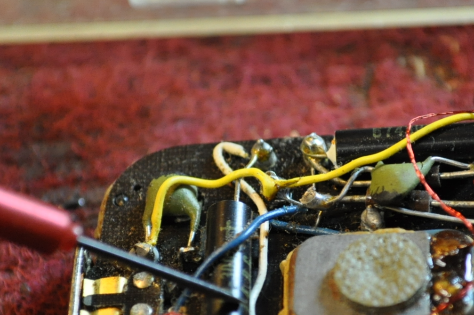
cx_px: 284
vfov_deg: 8.2
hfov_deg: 12.4
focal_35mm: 166
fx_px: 2183
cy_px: 240
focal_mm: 52
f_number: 5.6
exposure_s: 1/30
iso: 1400
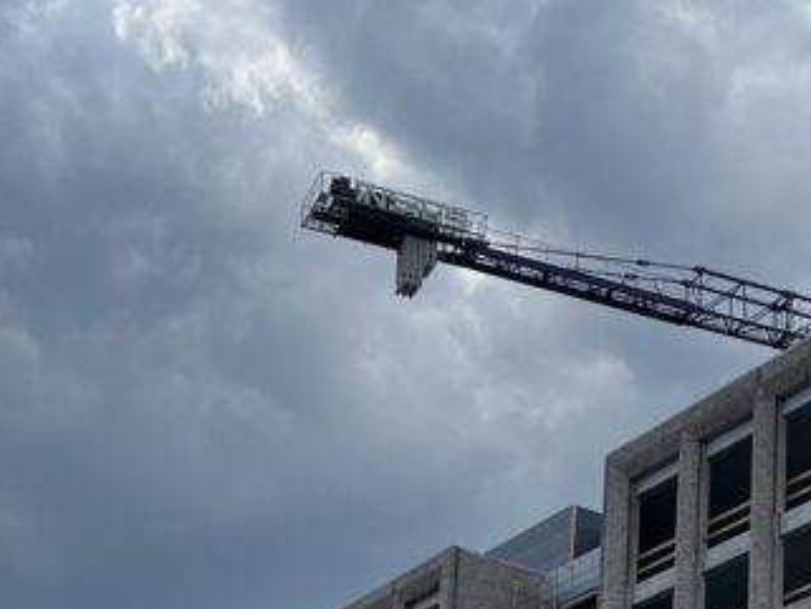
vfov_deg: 16.9
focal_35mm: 83
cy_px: 748
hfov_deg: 22.8
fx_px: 1945
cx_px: 771
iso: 50
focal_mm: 5.7
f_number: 1.5
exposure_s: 1/5319
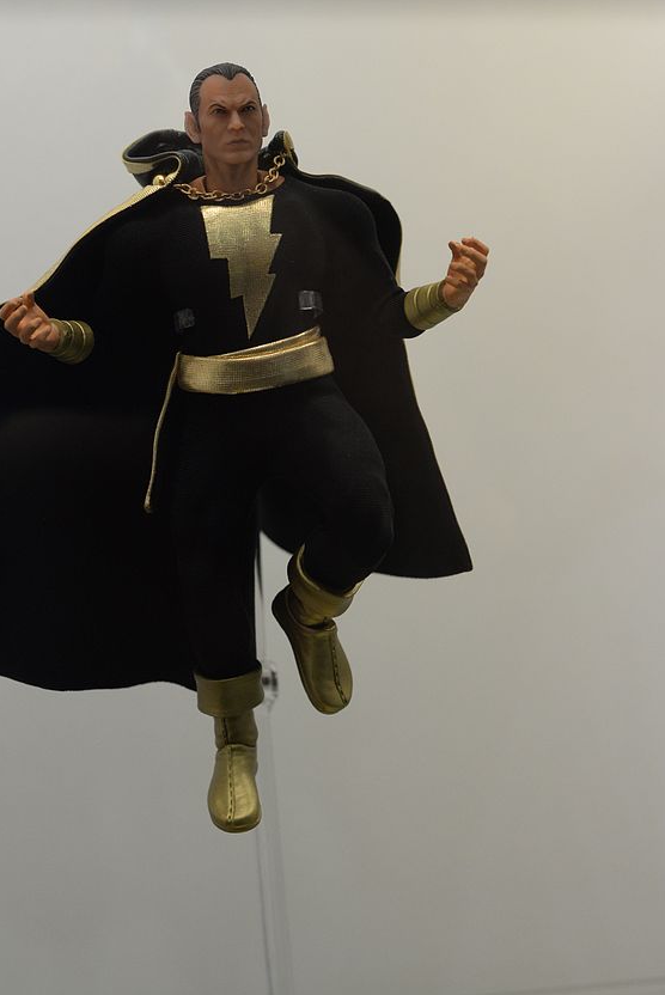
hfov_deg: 18.9
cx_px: 246
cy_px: 402
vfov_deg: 28.0
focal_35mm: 72
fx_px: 1992
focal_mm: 50
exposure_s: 1/200
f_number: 5.6
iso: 1600
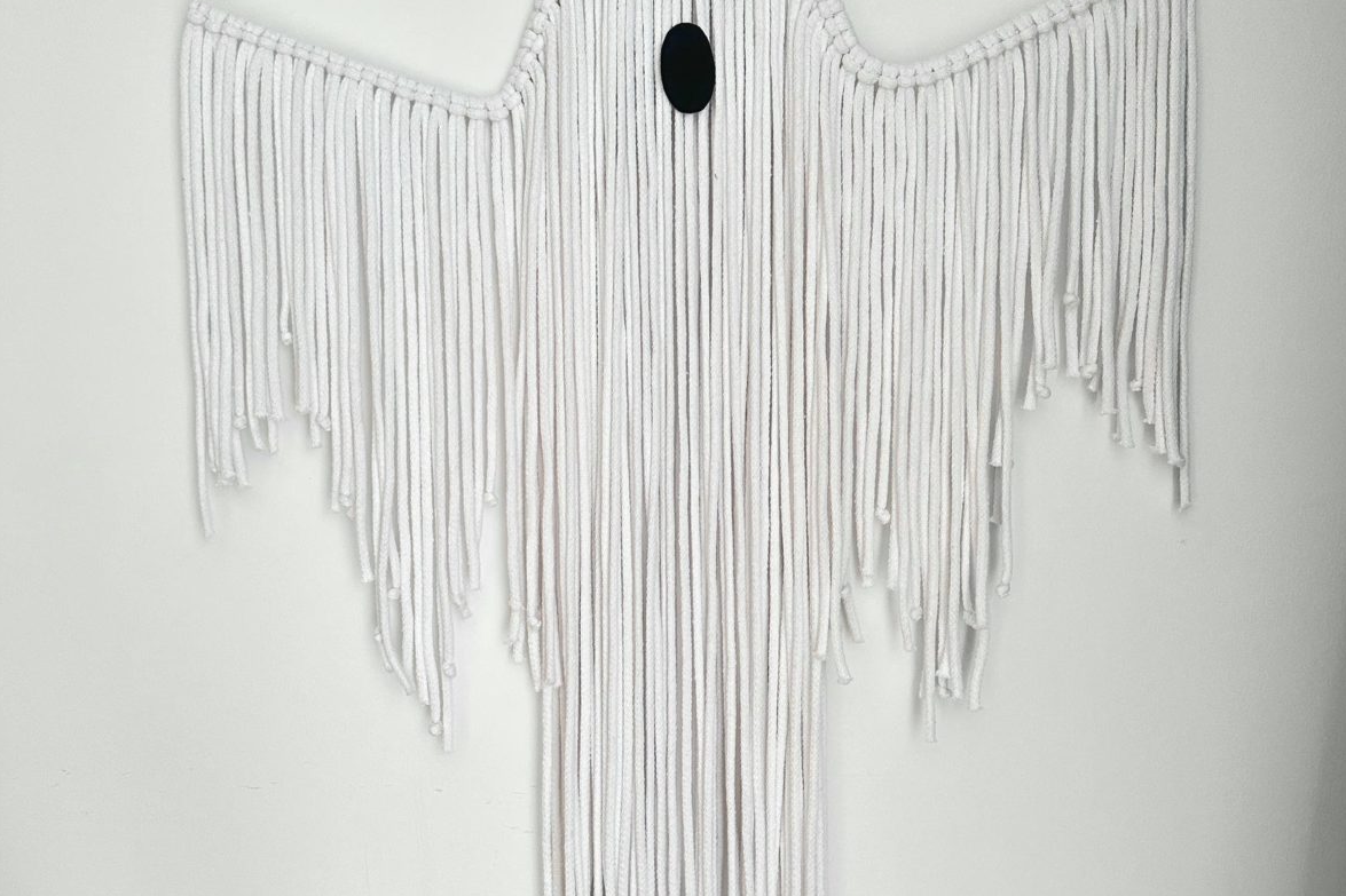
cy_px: 449
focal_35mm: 34
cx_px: 682
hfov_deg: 55.8
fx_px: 1271
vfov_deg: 38.9
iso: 250
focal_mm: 6.86
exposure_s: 1/60
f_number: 1.78
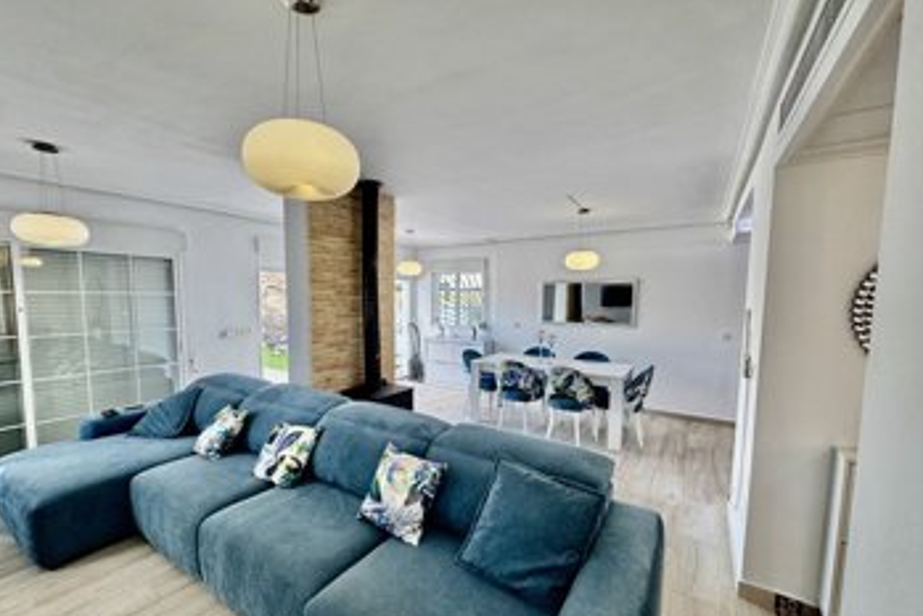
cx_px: 450
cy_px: 333
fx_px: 385
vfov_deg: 77.2
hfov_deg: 100.3
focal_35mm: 15
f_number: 2.2
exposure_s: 1/100
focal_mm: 2.22
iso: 100
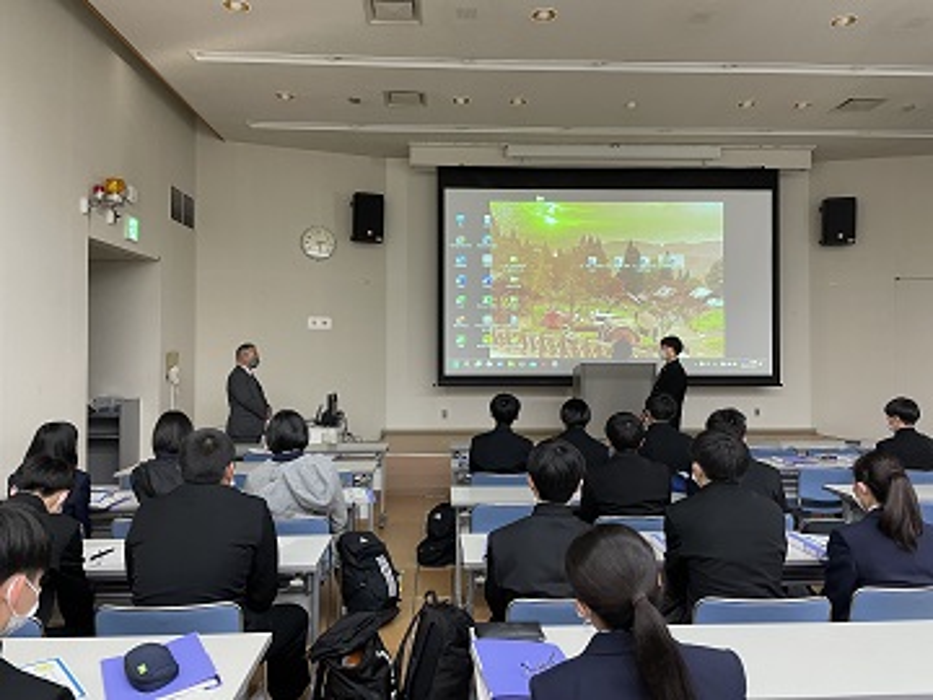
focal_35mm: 26
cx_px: 466
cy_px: 350
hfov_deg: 67.3
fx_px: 701
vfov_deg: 53.1
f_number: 1.6
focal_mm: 4.2
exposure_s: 1/60
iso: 200
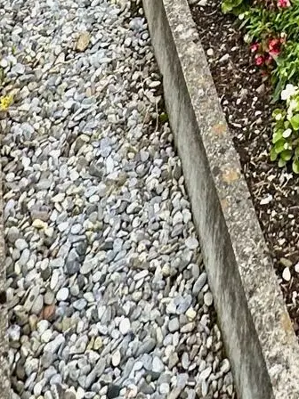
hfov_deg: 16.1
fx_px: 921
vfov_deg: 12.5
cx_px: 511
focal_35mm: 80
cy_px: -720
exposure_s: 1/99
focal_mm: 2.22
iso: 40
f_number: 2.2
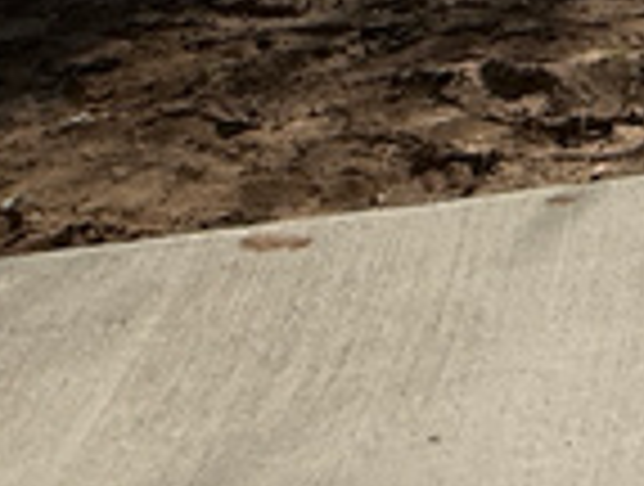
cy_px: -621
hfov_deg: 15.2
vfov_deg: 12.3
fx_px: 1865
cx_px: 1338
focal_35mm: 100
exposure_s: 1/3460
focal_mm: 2.22
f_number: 2.2
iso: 50
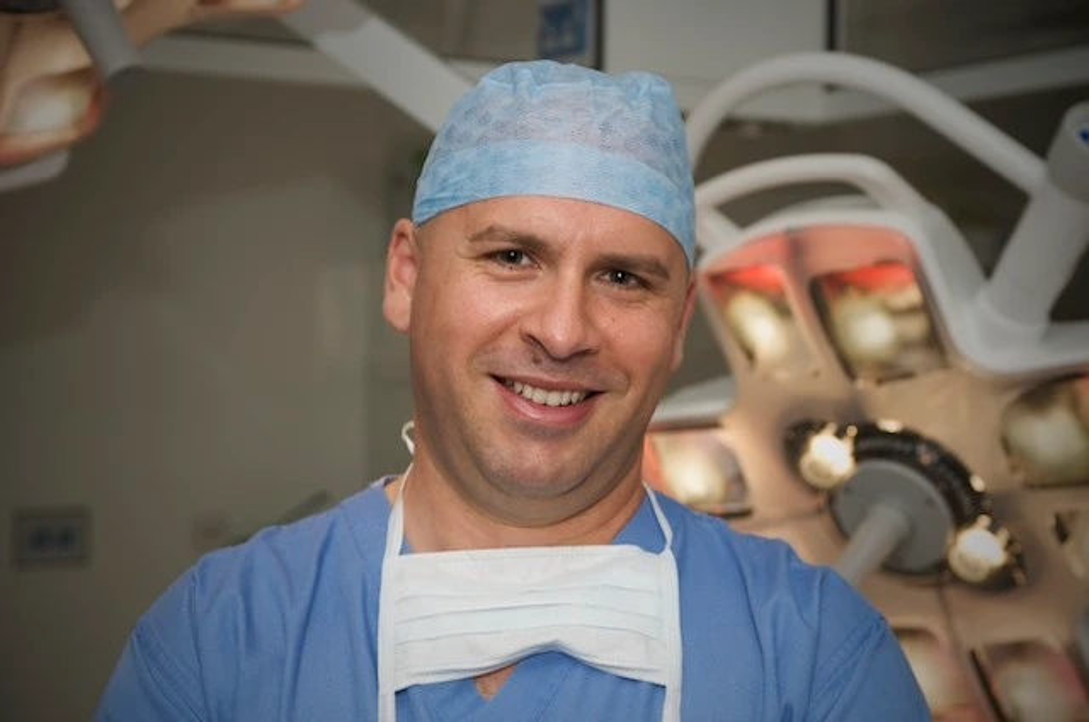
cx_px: 544
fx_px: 1570
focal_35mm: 52
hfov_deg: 38.3
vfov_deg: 25.9
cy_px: 361
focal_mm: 52
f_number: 5
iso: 100
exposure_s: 1/60
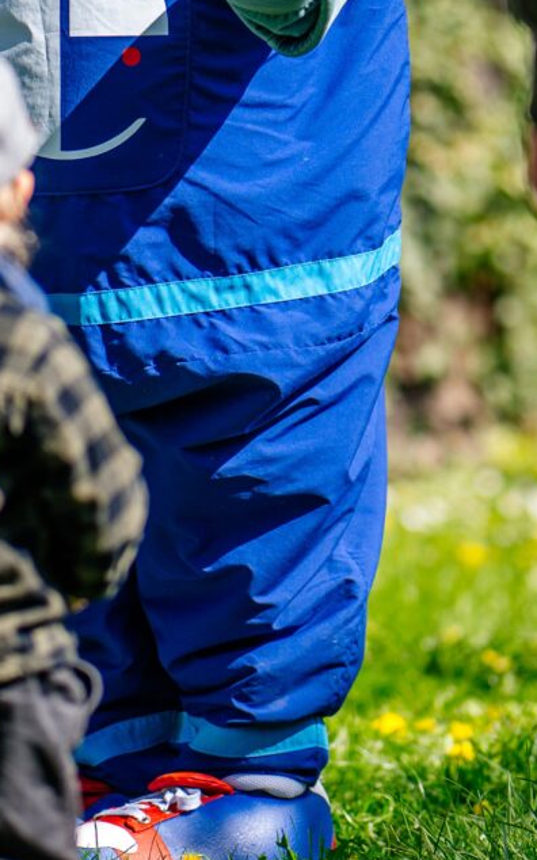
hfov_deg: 3.8
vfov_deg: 6.0
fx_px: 8199
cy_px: 25
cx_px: 293
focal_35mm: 350
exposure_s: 1/2000
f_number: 1.3
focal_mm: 85
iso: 32
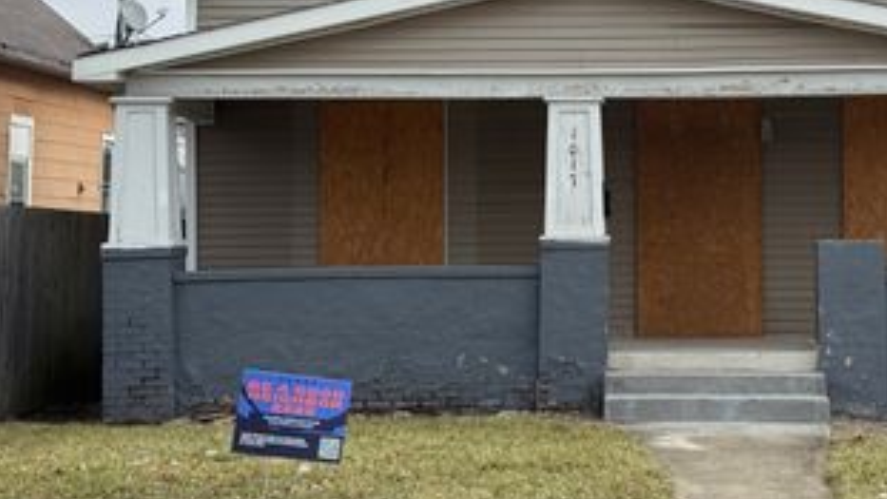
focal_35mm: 84
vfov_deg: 14.2
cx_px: 607
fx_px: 1976
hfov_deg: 25.1
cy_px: 24
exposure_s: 1/4098
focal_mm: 6.76
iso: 64
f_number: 1.78
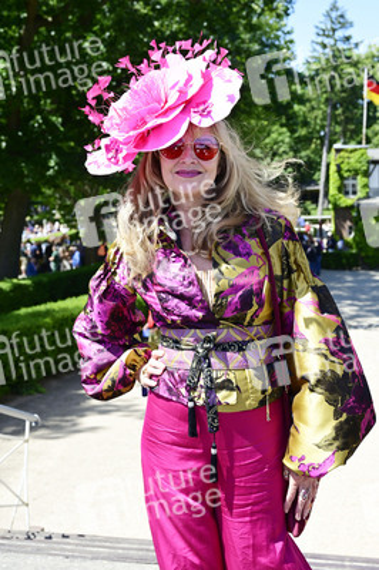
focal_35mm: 48
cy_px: 285
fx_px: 759
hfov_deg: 28.0
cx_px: 190
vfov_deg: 41.1
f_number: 6.3
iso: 100
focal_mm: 48
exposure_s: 1/200
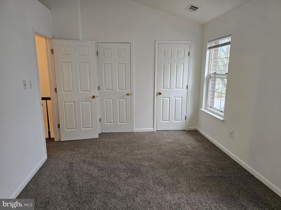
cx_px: 140
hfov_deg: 73.9
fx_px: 187
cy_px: 105
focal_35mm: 23
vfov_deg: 58.9
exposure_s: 1/120
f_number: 1.7
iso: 400
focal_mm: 6.3
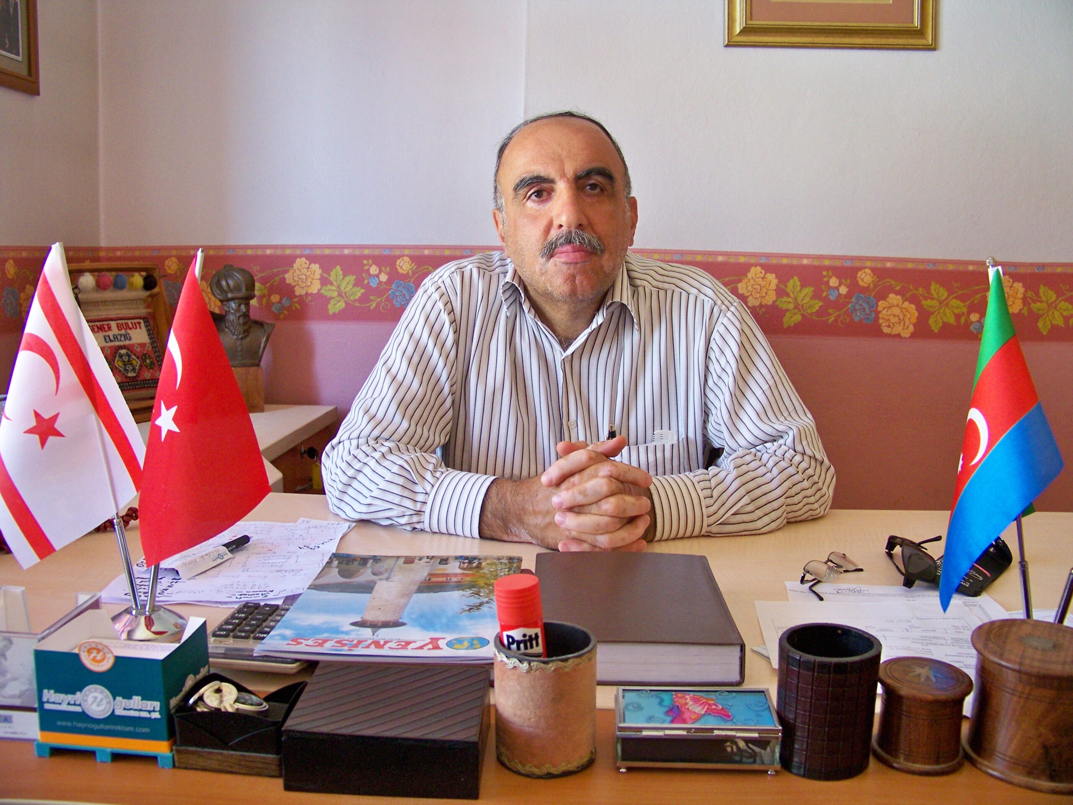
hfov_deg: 55.4
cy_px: 402
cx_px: 536
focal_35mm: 33
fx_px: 1023
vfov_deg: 42.9
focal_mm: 5.85
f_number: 2.8
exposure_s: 1/30
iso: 200
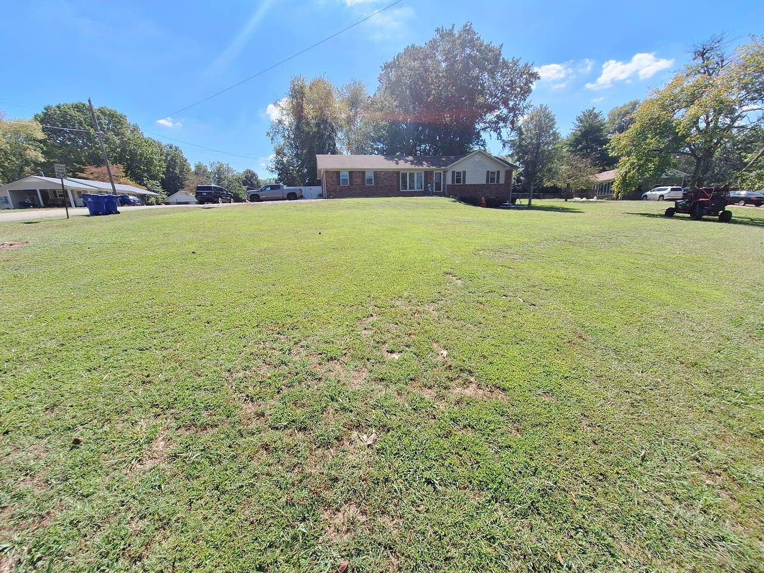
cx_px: 382
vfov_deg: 89.9
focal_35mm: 13
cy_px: 286
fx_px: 287
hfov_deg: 106.2
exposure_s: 1/1848
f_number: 2.2
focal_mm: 1.74
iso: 40
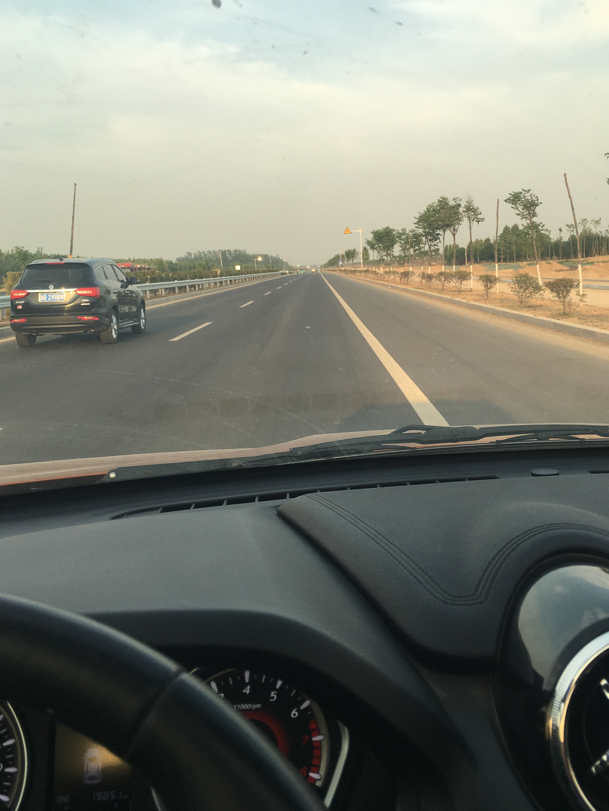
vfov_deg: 51.0
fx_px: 844
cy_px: 325
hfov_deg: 39.5
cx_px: 356
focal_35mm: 36
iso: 25
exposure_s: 1/375
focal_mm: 4.15
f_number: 2.2
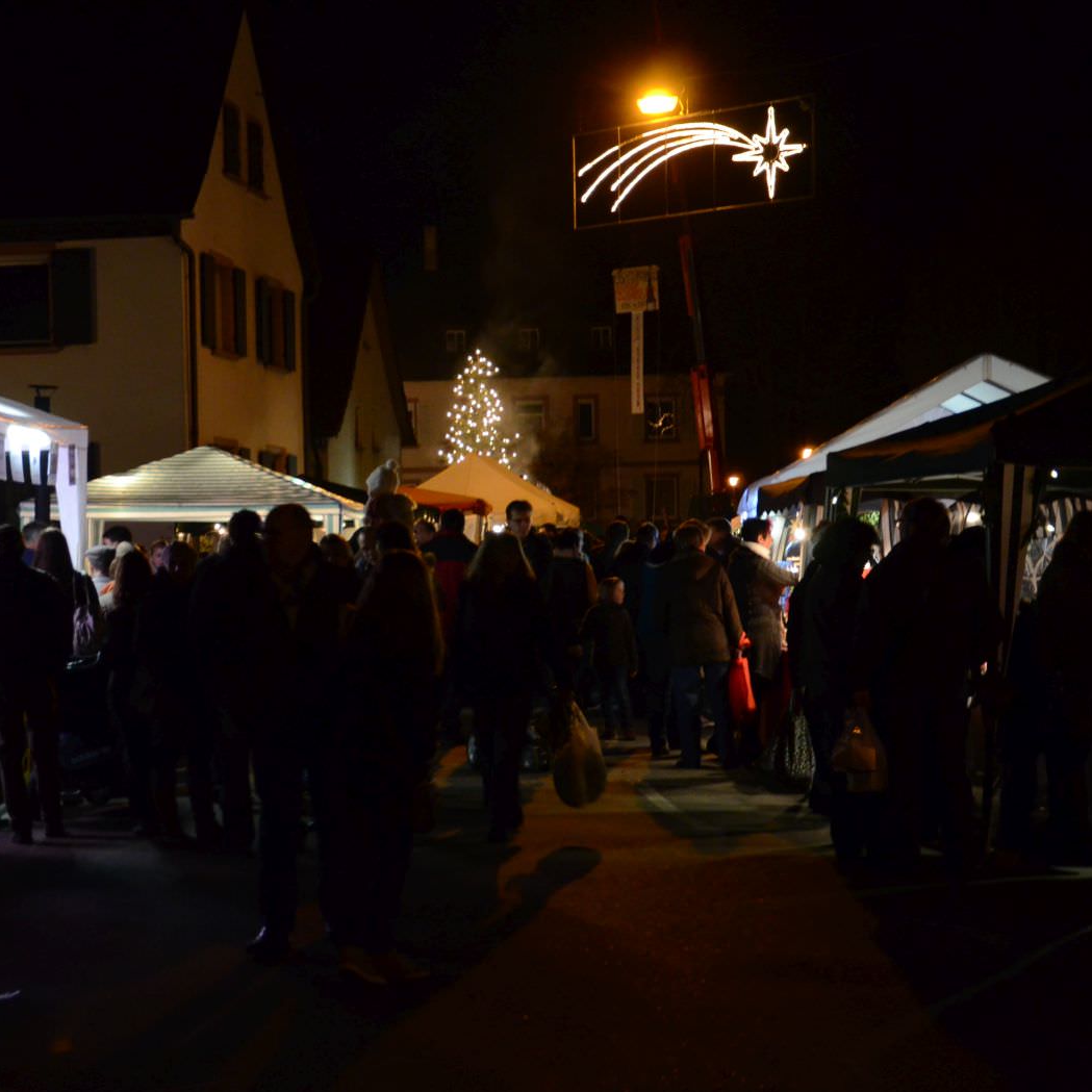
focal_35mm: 66
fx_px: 2356
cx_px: 363
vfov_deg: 26.1
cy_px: 551
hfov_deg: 26.0
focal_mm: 34
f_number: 4.2
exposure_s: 1/15
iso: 2500
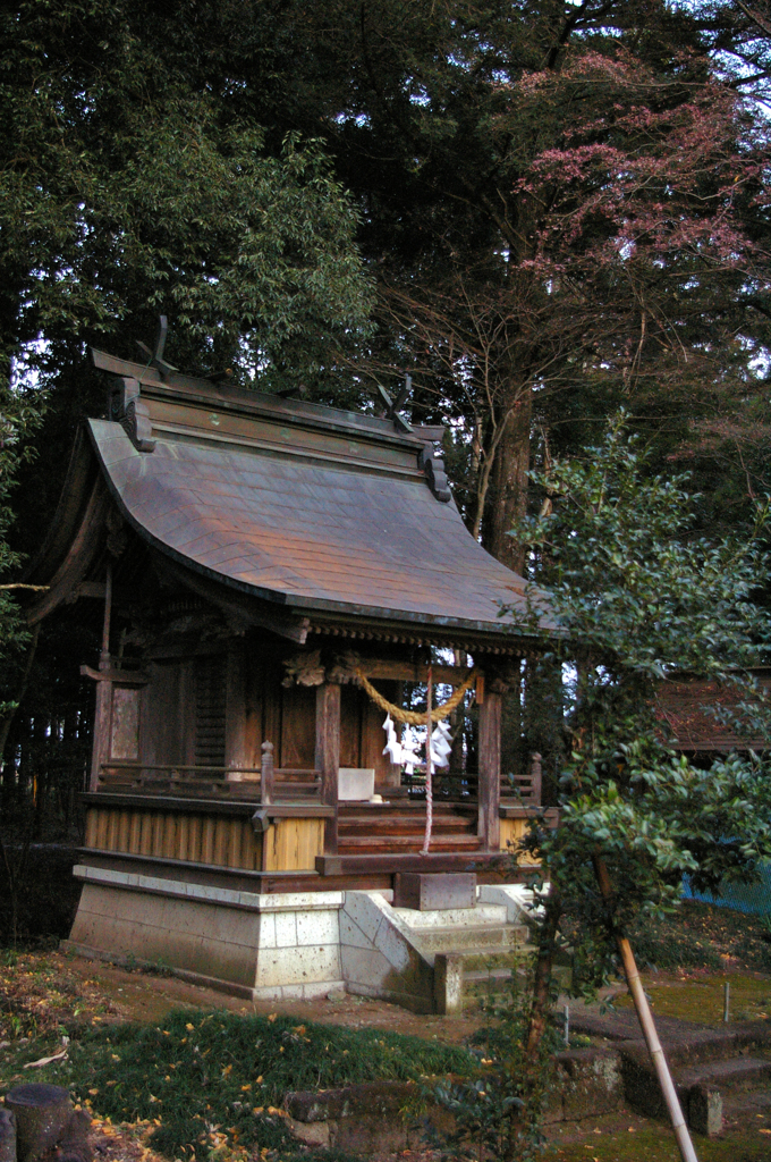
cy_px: 581
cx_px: 386
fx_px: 1353
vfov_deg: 46.5
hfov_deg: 31.8
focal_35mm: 42
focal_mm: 28
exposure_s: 1/30
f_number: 4
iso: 1600
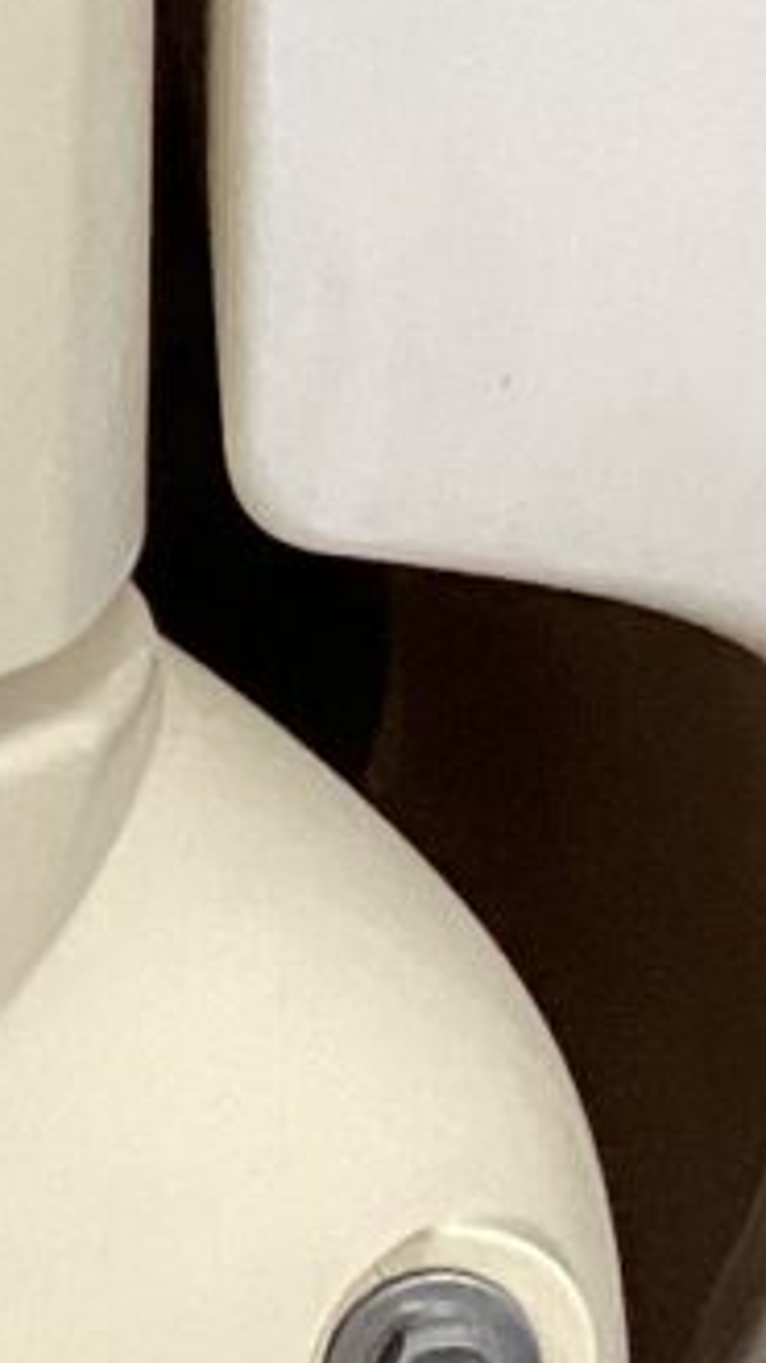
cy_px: 203
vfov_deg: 10.9
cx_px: -754
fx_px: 7115
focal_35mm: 197
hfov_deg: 6.0
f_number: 2.4
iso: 100
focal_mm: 3.3
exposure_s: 1/60
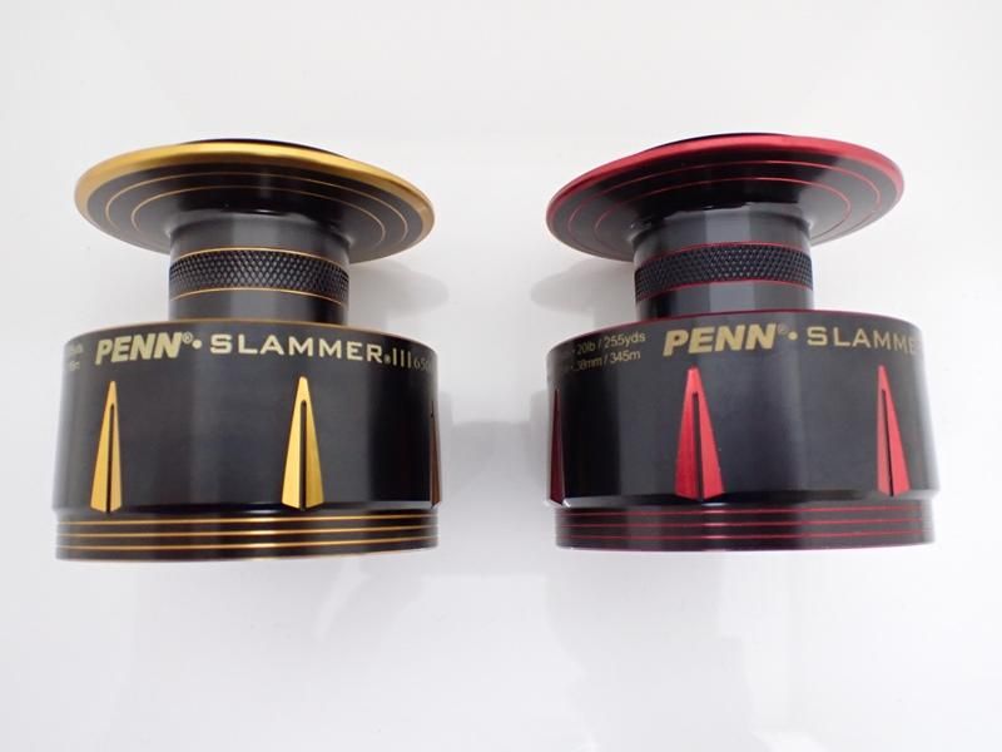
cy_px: 376
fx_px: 868
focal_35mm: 30
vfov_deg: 46.8
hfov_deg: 60.0
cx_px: 501
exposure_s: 1/40
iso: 800
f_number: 2.3
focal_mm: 5.4
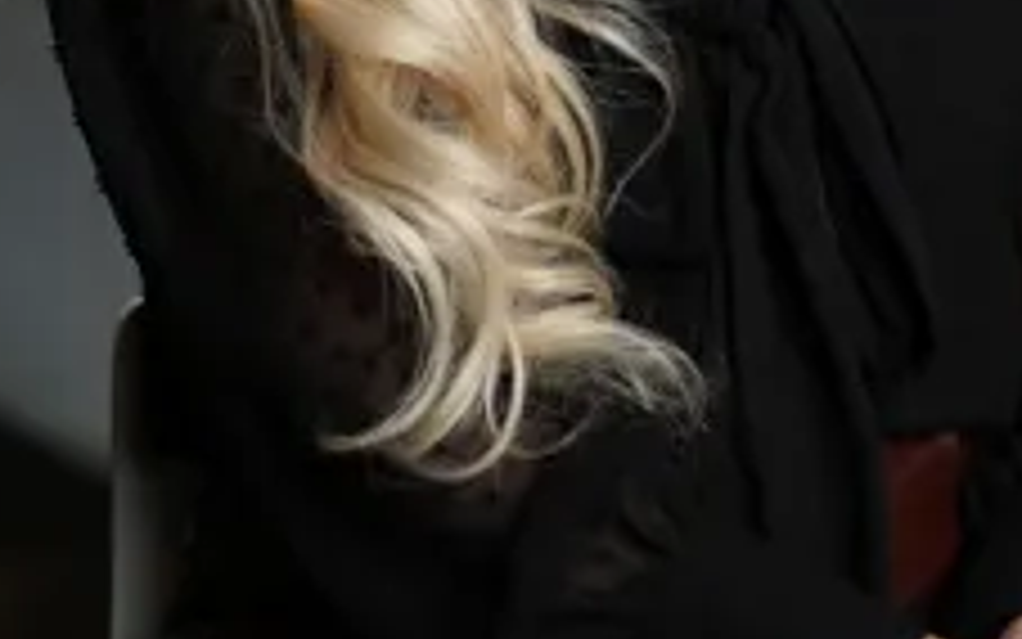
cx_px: 1135
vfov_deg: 7.5
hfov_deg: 12.0
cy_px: -423
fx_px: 4764
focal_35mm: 171
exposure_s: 1/160
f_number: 1.4
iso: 320
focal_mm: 50
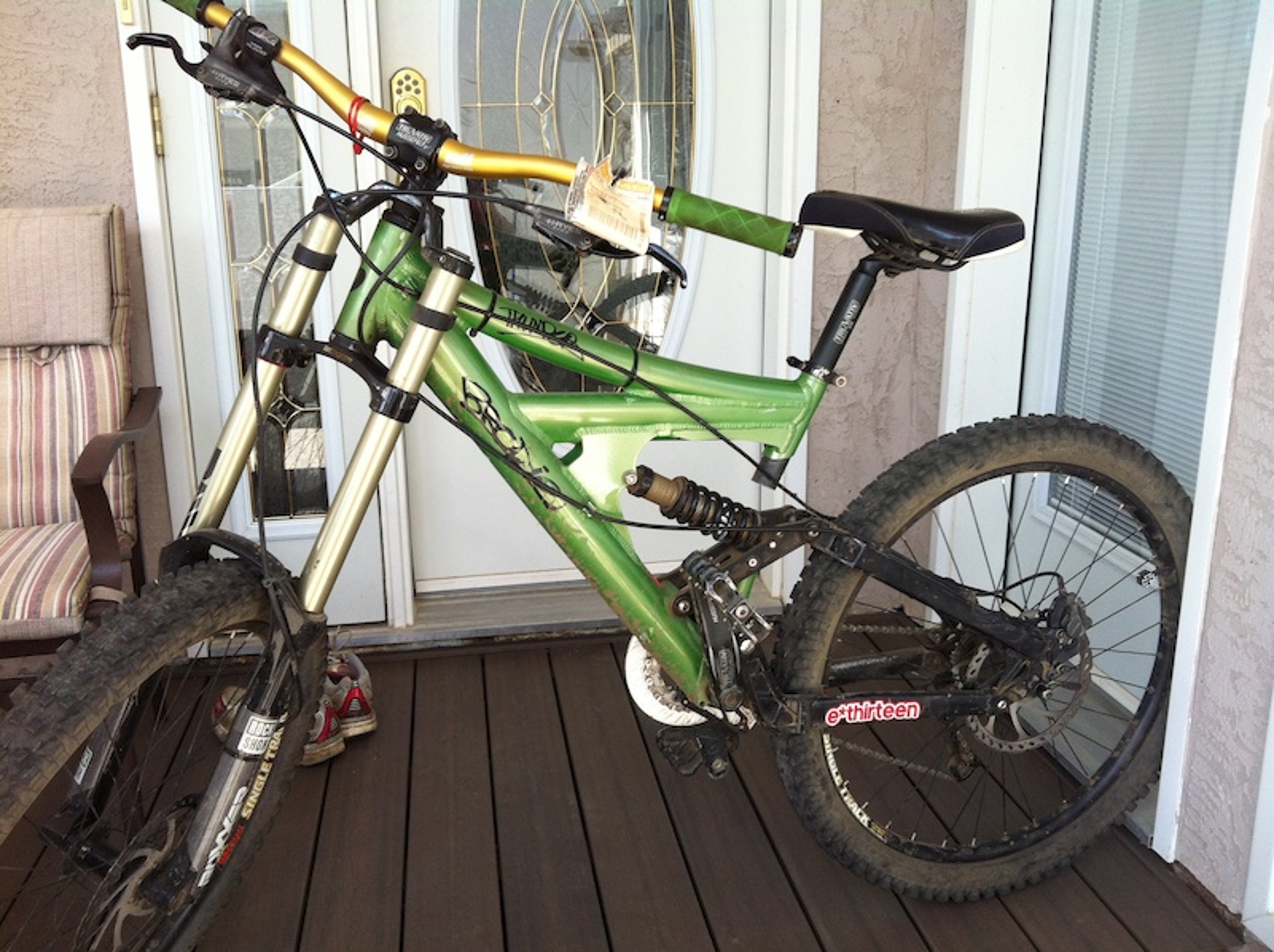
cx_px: 637
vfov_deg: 40.6
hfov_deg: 52.7
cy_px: 476
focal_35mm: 35
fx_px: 1287
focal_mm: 3.85
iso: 80
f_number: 2.8
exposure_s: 1/169
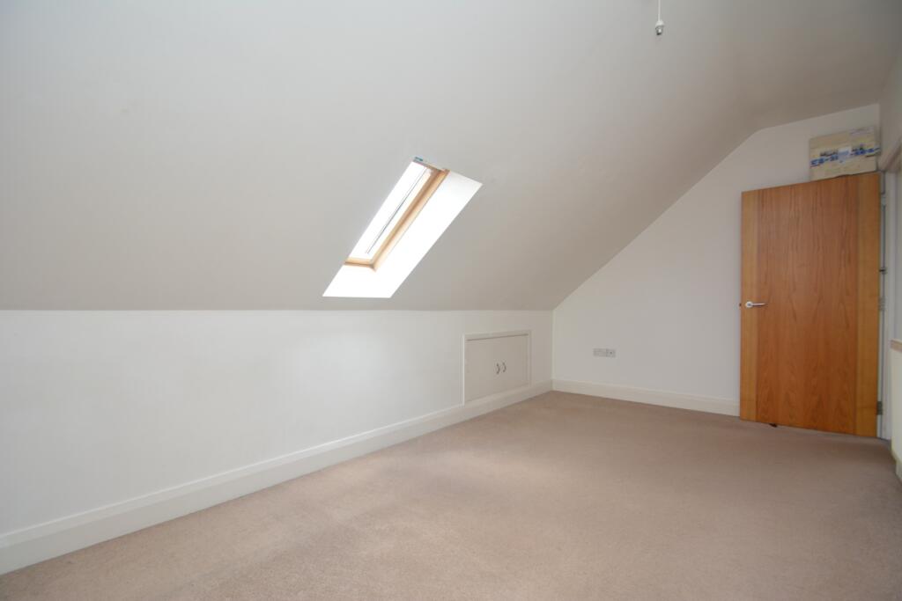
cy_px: 300
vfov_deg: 77.3
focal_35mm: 15
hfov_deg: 100.4
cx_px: 451
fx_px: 376
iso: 200
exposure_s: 1/80
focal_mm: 10
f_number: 4.5
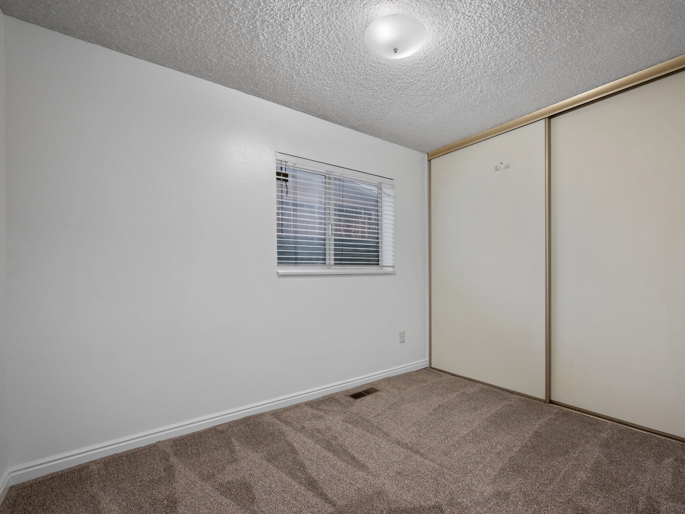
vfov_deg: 78.0
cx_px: 388
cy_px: 271
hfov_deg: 93.9
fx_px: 317
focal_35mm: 16
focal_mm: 14
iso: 500
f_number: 8
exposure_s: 1/2.5
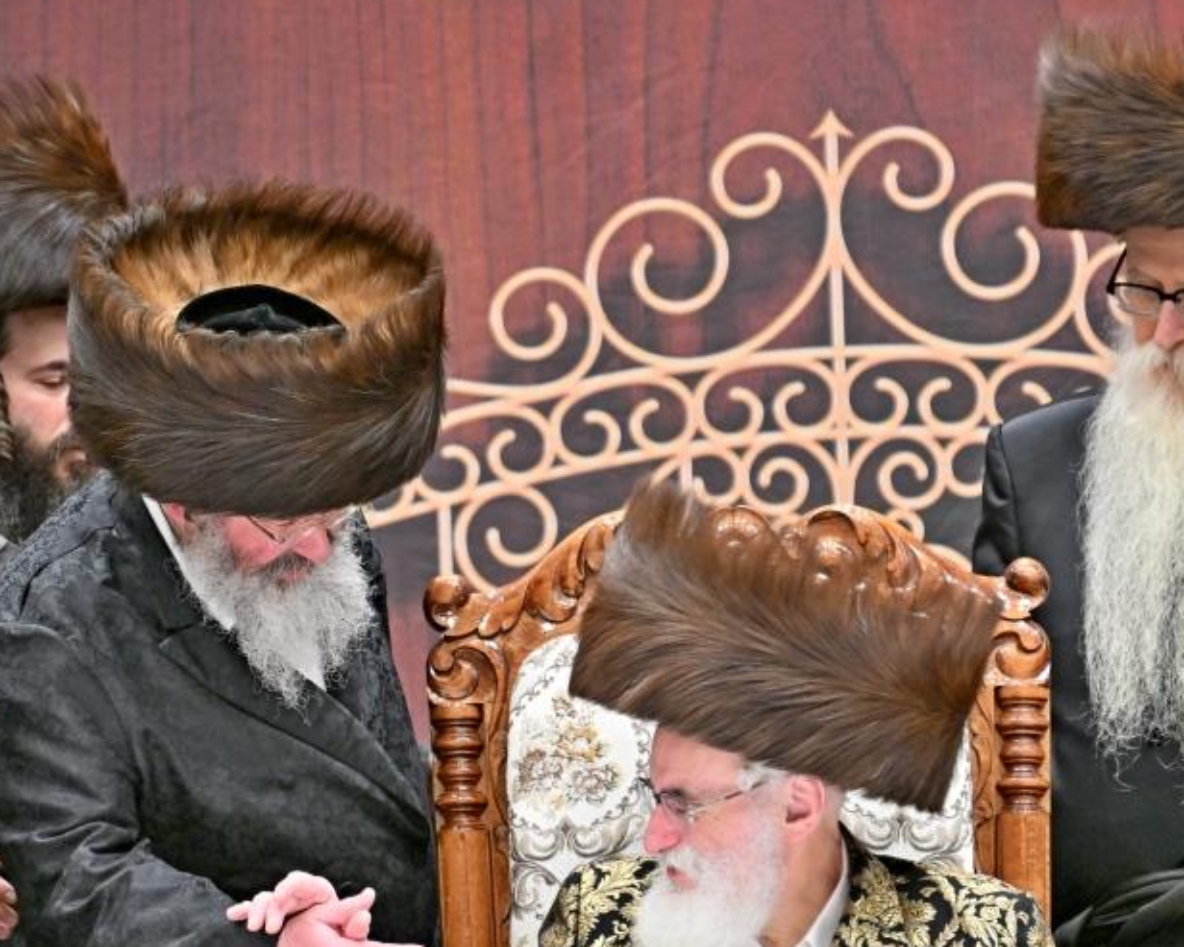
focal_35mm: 468
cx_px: 634
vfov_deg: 3.3
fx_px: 16402
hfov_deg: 4.1
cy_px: 628
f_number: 2.8
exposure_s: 1/250
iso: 320
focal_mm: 200
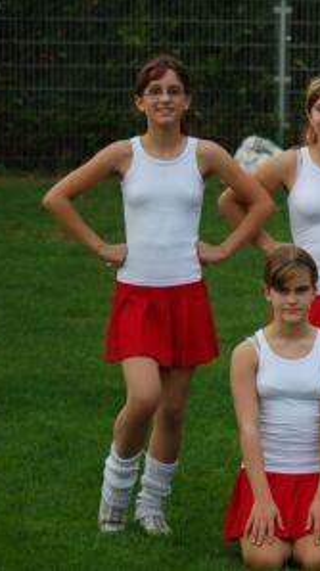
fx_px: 2526
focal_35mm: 167
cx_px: 409
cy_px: 286
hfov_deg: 7.2
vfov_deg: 12.9
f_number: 4
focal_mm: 70
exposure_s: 1/1000
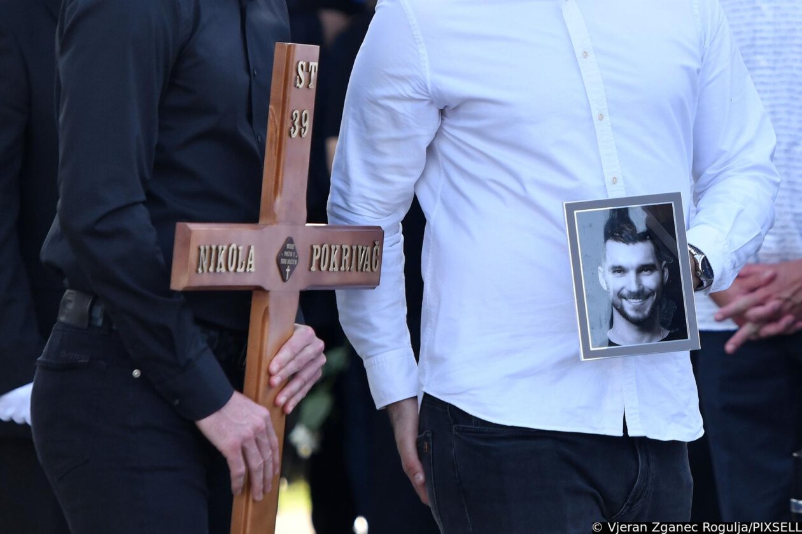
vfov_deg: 8.3
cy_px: 267
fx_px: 3676
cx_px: 401
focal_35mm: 165
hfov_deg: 12.5
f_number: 5
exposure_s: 1/1250
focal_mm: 165
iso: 400
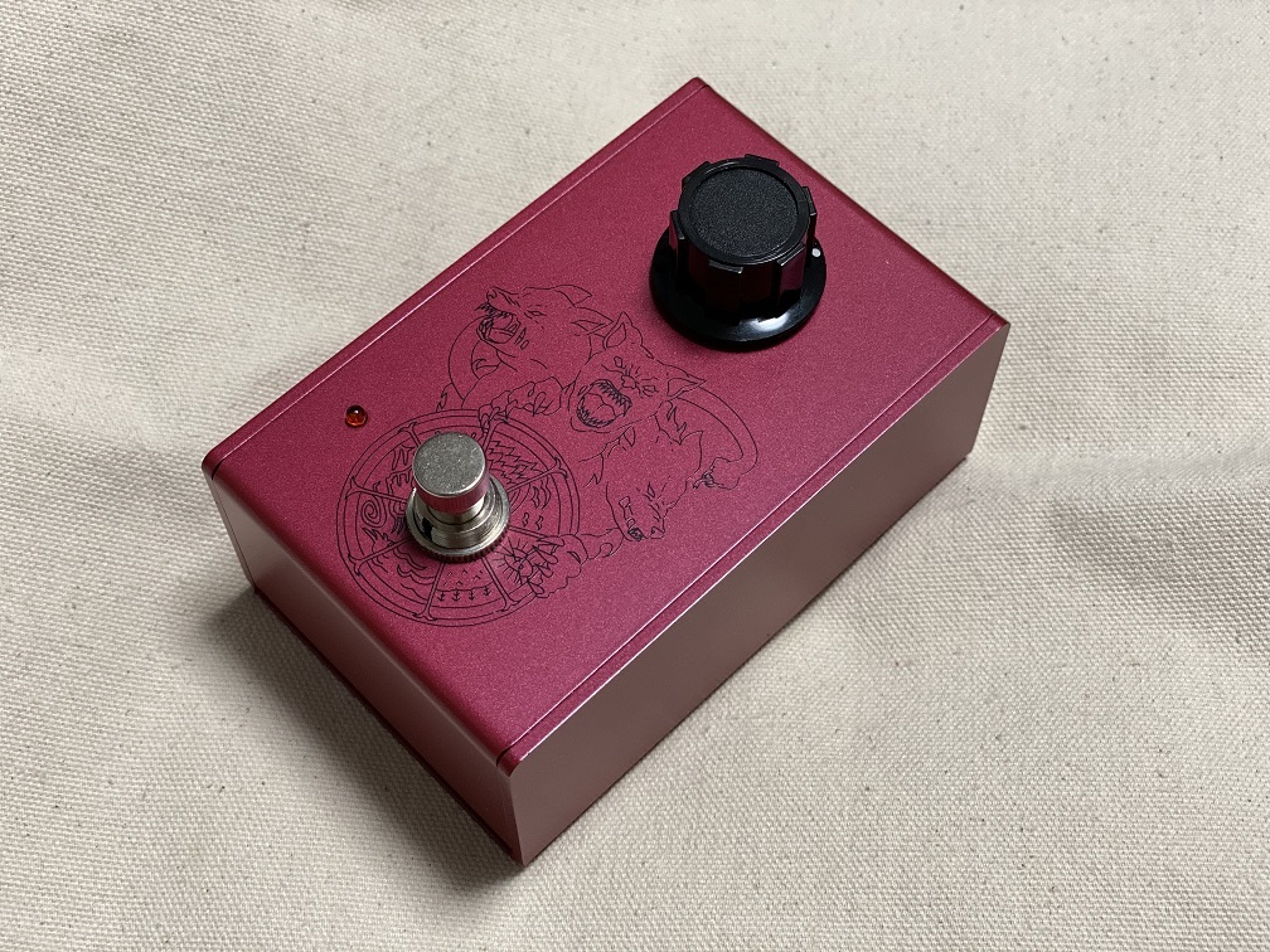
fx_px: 1908
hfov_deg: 36.8
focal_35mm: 52
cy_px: 476
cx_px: 635
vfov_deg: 28.0
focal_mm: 6
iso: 200
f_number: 2
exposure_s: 1/100
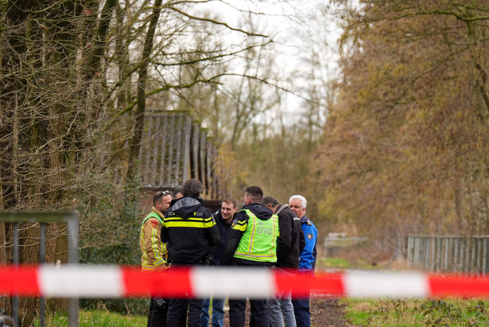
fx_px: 3642
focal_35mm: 268
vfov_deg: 5.1
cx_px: 286
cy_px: 208
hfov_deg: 7.7
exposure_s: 1/400
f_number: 4
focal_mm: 200
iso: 320
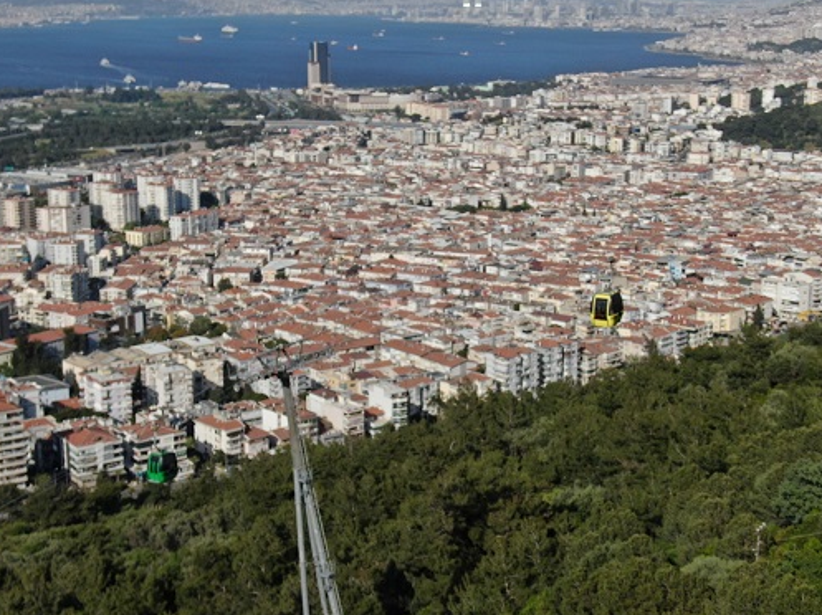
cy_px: 326
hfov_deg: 33.3
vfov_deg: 25.2
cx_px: 420
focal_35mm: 58
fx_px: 1376
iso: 100
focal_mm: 8.6
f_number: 3.8
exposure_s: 1/1250
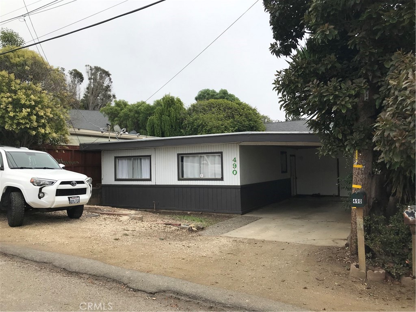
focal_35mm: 28
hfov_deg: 63.4
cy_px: 156
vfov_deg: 49.7
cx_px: 208
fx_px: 336
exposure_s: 1/1140
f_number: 1.8
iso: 20
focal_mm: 3.99
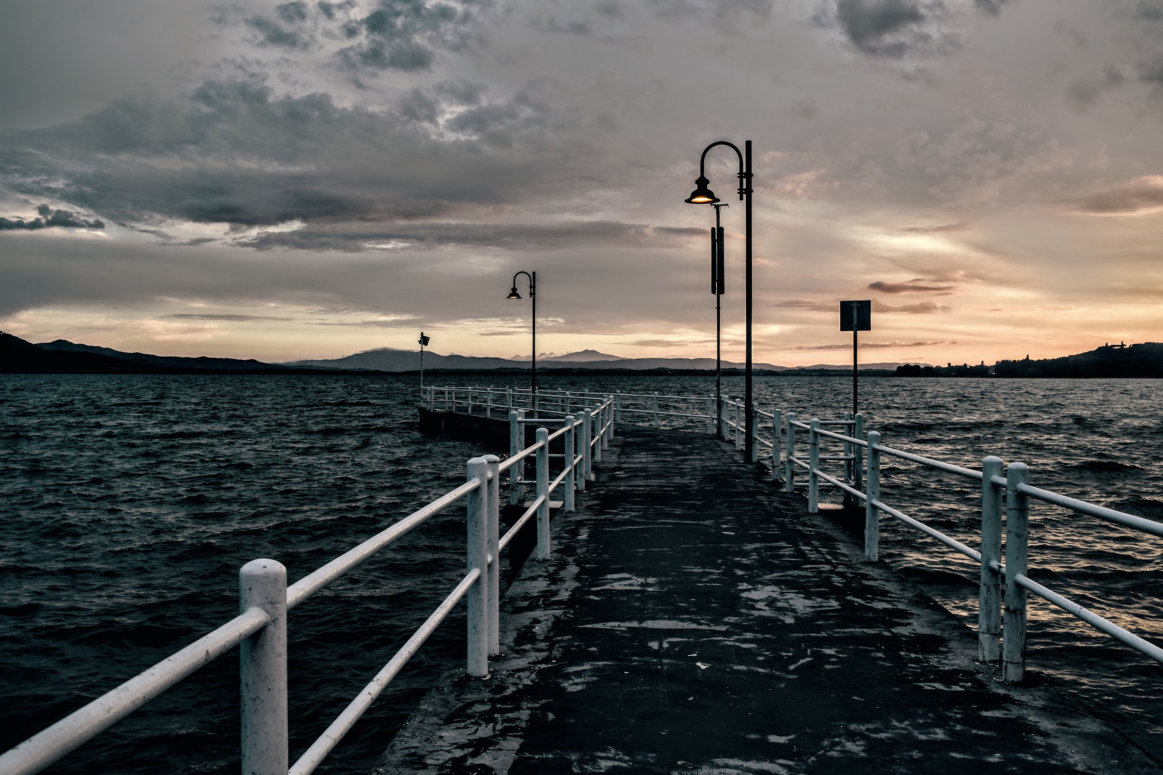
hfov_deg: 61.9
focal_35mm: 30
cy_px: 388
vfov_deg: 43.6
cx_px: 582
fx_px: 969
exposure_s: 1/100
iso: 100
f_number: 7.1
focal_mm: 20
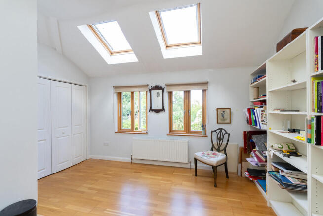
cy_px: 108
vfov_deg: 73.8
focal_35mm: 16
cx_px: 162
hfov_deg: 96.7
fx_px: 144
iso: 1000
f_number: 7.1
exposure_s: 1/60
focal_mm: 16
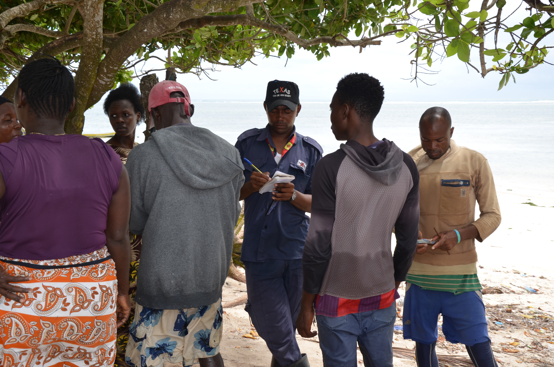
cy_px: 184
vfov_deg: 28.0
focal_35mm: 48
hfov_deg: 41.2
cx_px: 277
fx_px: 737
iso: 100
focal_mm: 32
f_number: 7.1
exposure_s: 1/200
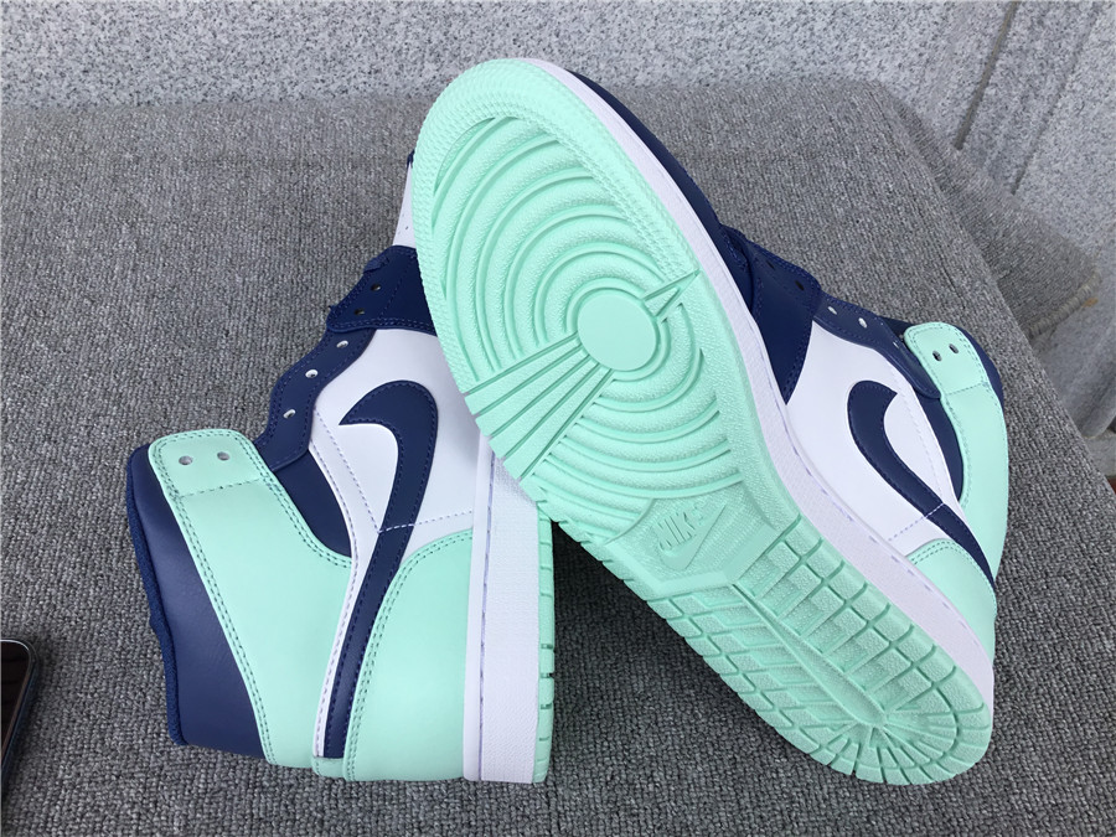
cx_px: 558
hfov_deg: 58.4
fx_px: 999
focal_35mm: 31
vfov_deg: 45.4
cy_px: 418
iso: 25
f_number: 2.4
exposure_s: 1/331
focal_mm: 3.3
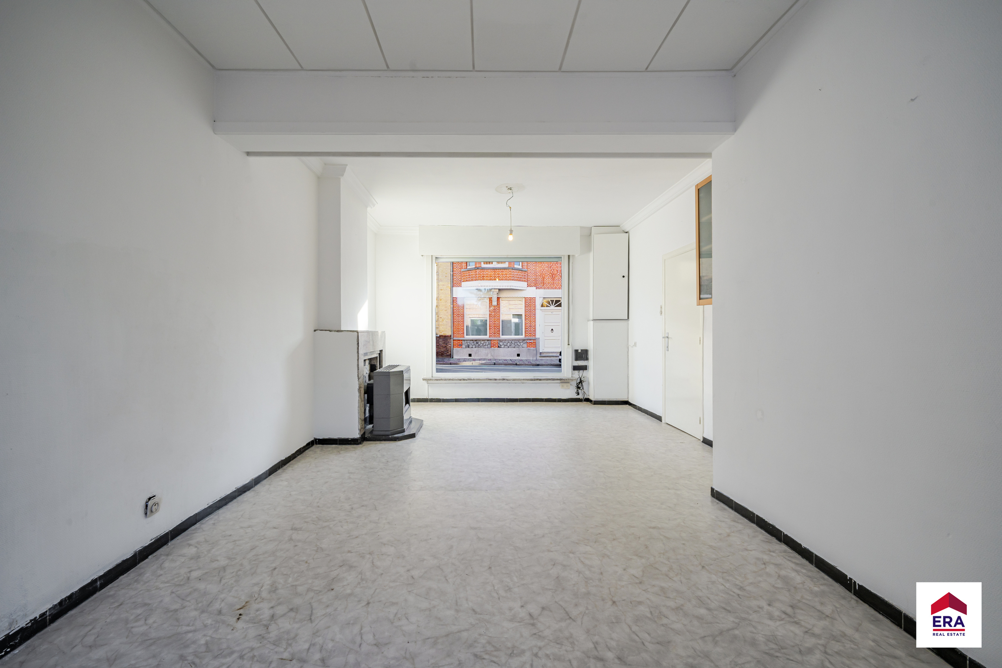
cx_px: 501
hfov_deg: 104.3
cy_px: 334
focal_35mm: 14
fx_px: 390
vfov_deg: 81.2
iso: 320
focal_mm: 14
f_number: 11
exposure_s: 1/80
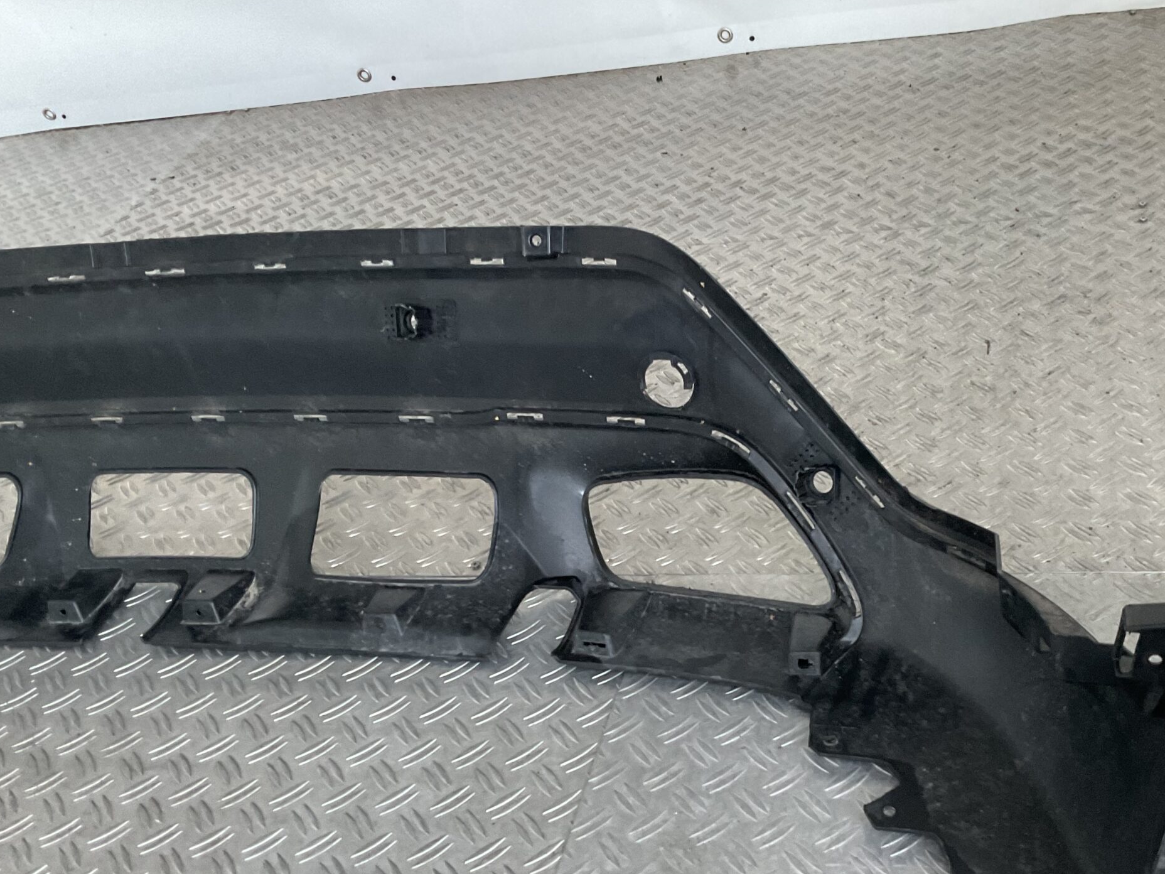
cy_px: 559
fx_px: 1346
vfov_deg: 35.7
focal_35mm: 40
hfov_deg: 46.5
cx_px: 707
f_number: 1.8
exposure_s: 1/50
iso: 160
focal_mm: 3
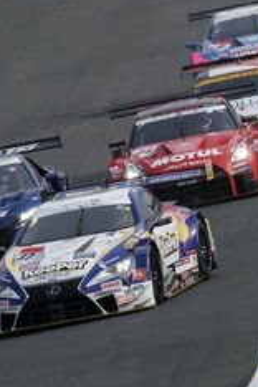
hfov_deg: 1.4
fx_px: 10803
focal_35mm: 1005
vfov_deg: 2.1
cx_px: 146
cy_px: 7
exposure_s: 1/800
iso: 400
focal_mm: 489
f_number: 9
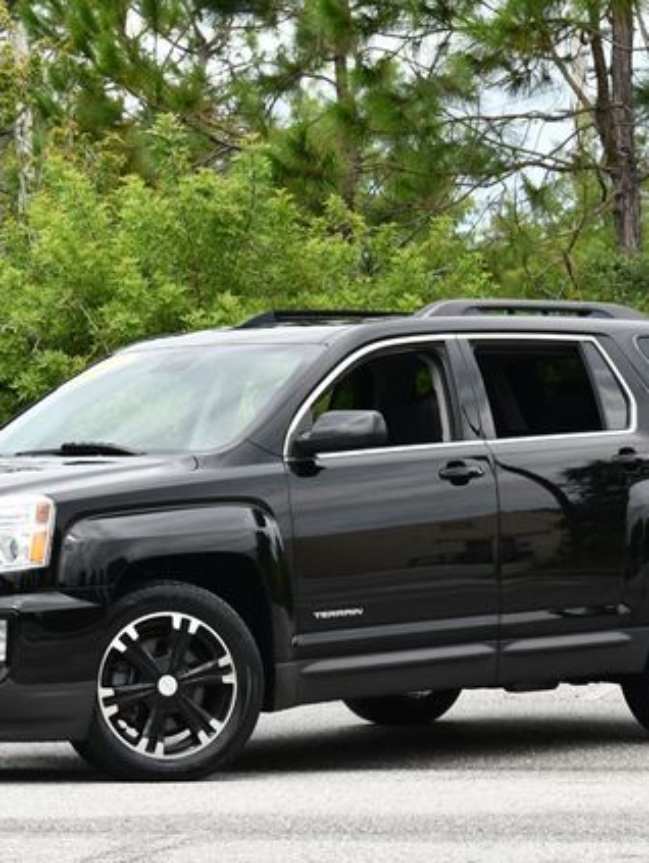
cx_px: 239
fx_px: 3994
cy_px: 435
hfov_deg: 9.3
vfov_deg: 12.3
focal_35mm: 160
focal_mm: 55
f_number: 8
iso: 200
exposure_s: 1/250
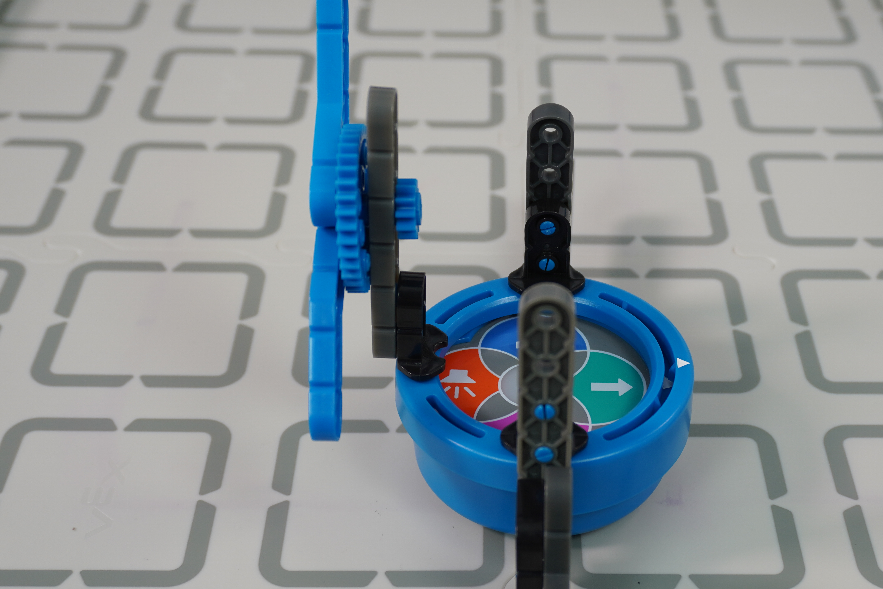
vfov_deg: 25.5
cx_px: 533
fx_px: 1293
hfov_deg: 37.6
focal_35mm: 53
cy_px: 382
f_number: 4.5
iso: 125
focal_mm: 25
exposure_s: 1/40
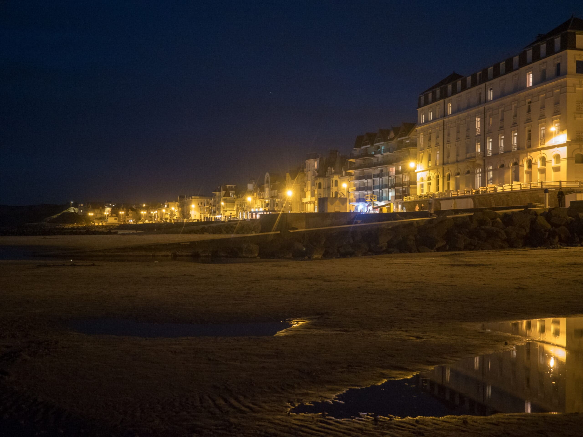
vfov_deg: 34.3
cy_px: 218
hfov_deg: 44.8
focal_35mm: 42
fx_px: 707
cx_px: 292
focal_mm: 21
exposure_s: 1/5
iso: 4000
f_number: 2.8
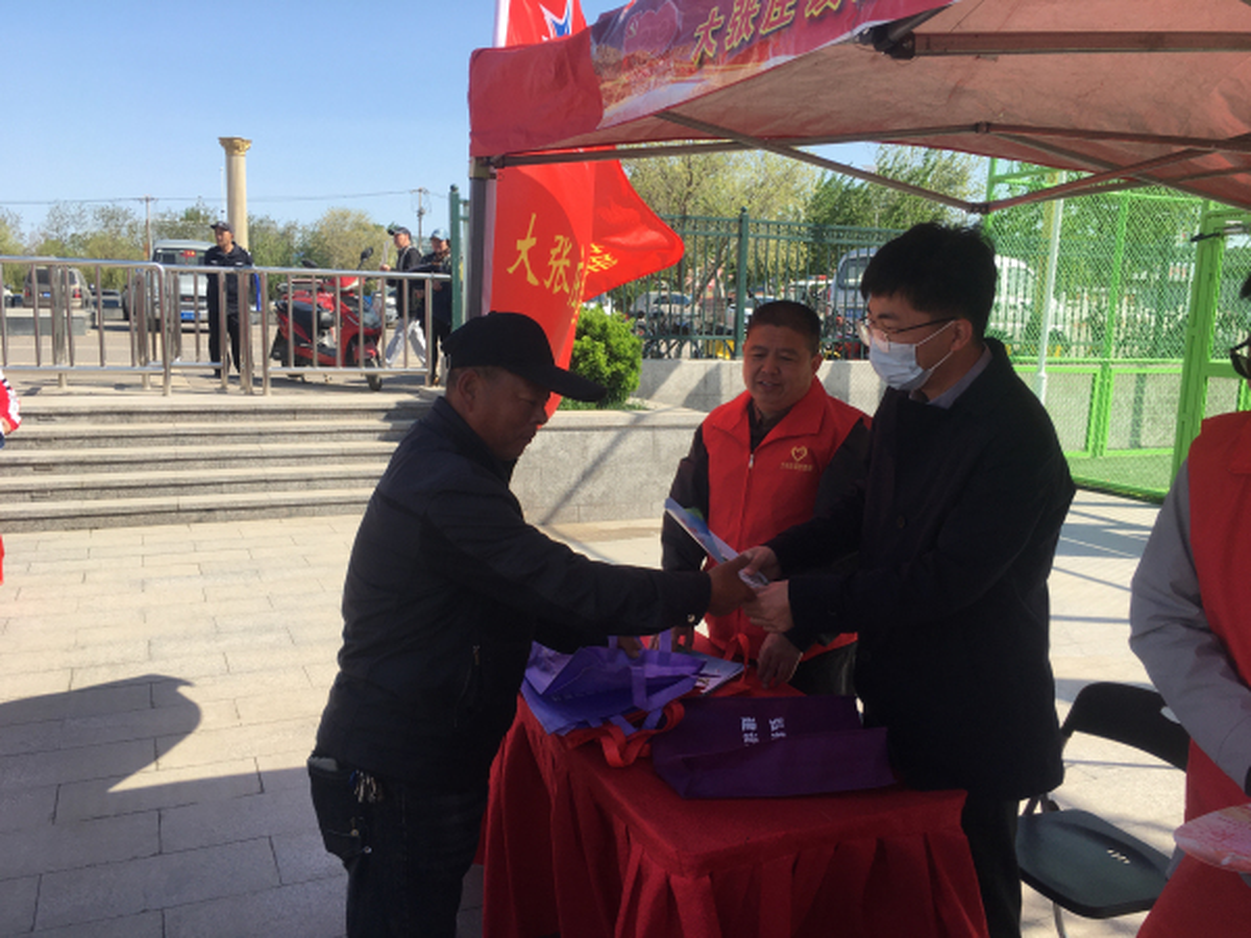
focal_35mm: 29
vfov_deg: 48.2
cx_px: 626
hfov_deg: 61.7
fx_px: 1048
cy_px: 469
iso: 25
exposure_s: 1/894
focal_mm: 4.15
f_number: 2.2
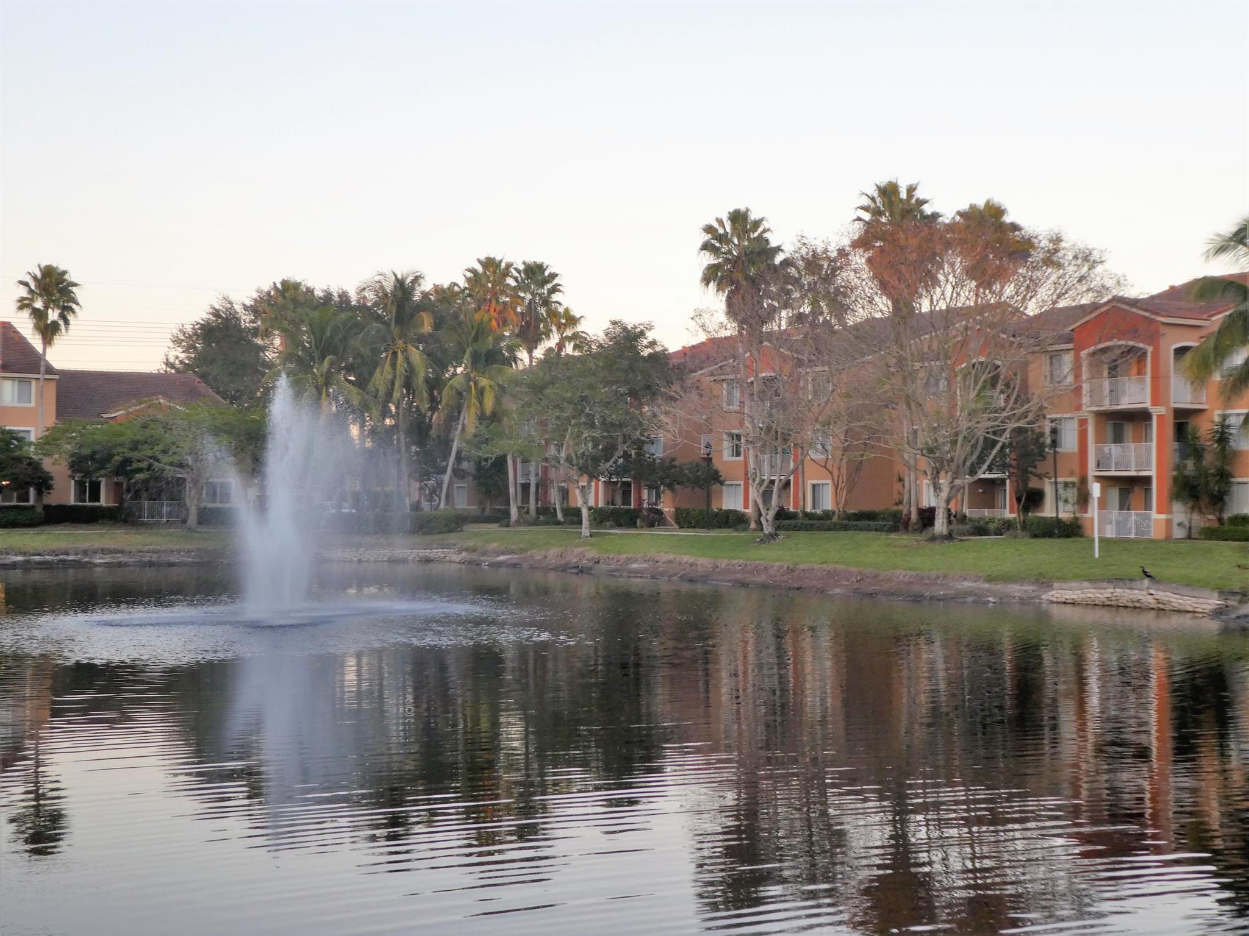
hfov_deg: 38.2
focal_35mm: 50
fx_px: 1804
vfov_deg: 29.1
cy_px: 468
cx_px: 624
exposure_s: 1/60
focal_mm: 9
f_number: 4.1
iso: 125
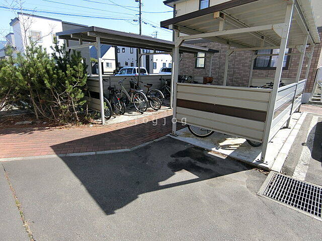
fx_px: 177
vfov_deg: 68.7
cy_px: 120
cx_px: 161
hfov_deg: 84.7
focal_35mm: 19
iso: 80
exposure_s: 1/640
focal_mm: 4.06
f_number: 2.7
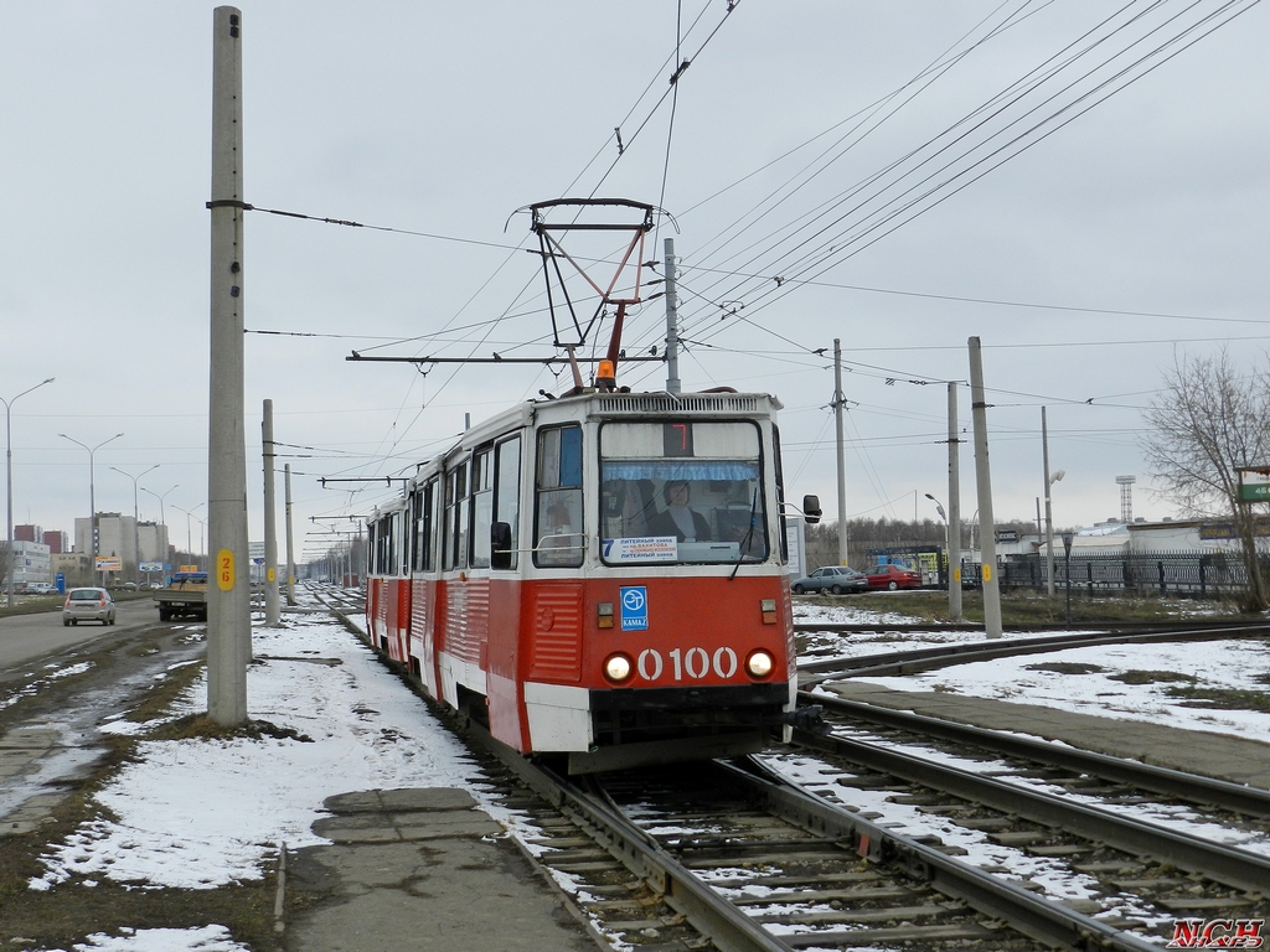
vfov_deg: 31.5
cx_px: 635
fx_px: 1688
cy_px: 476
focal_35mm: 46
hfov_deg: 41.2
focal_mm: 8.1
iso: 160
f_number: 4.2
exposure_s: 1/800
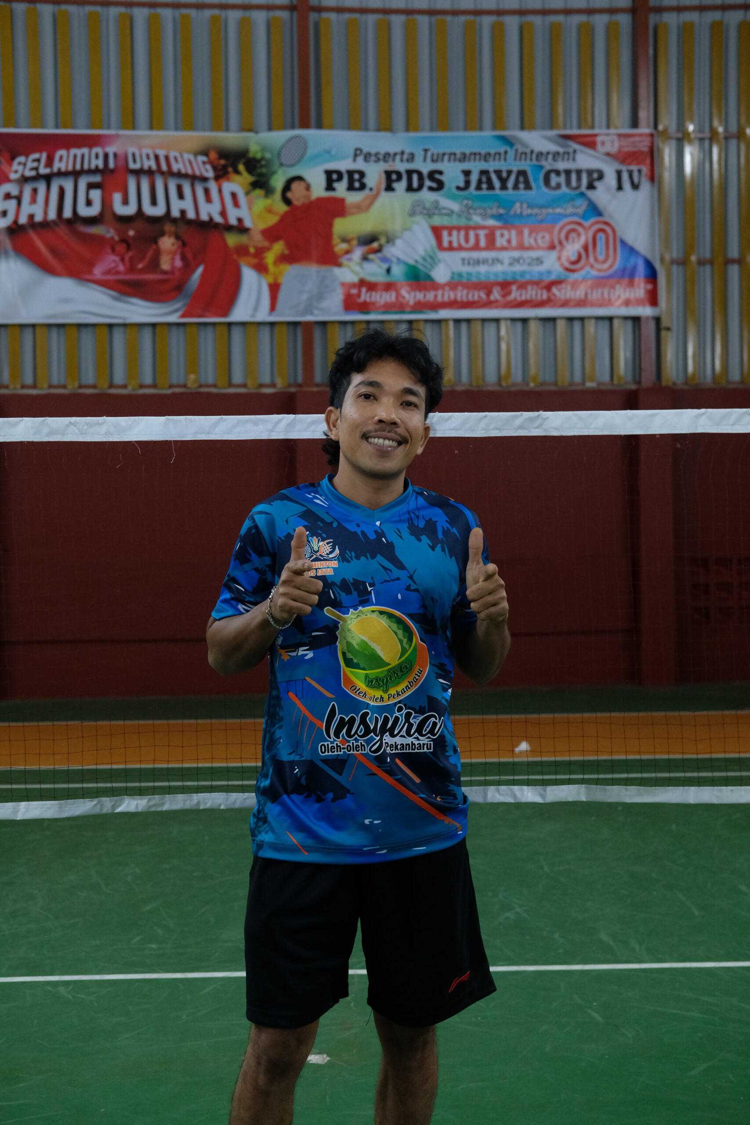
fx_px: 1656
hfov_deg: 25.5
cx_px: 375
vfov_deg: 37.5
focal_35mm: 53
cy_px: 562
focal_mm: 35
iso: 2000
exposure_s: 1/125
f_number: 4
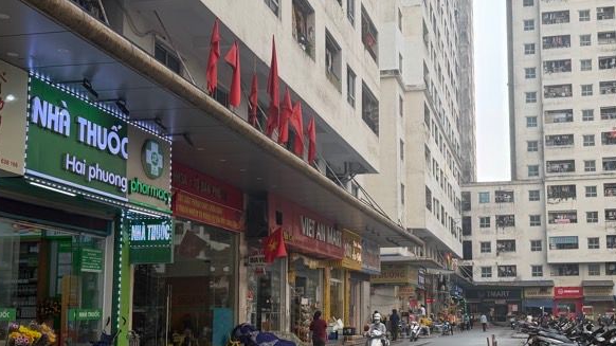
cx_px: 410
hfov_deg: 44.0
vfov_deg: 25.9
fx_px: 751
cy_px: 219
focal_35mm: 46
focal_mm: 6.76
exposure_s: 1/1437
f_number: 1.78
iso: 100
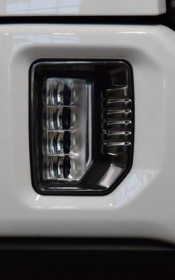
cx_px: 101
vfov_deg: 12.9
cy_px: 139
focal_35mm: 162
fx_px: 1237
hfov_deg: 8.1
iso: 1600
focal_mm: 70
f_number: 7.1
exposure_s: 1/125
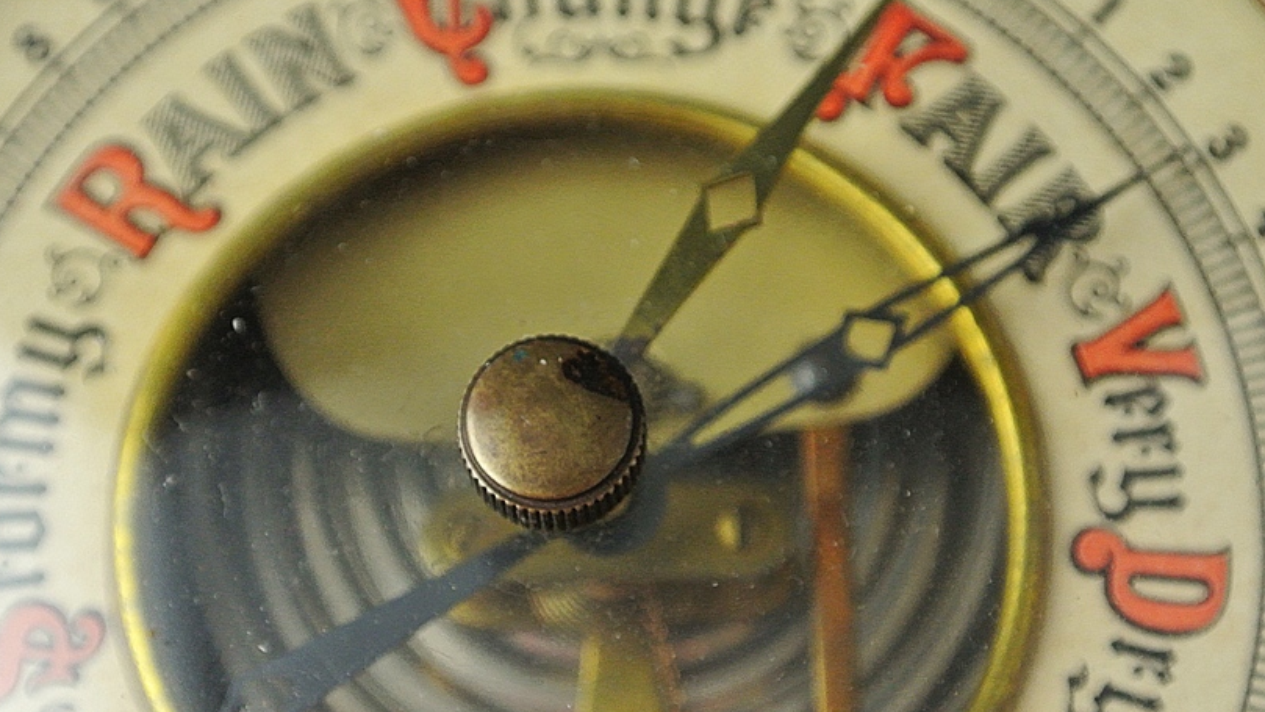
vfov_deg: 11.5
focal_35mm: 105
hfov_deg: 20.4
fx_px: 3522
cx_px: 586
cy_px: 431
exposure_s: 1/60
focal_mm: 30
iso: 640
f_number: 5.6
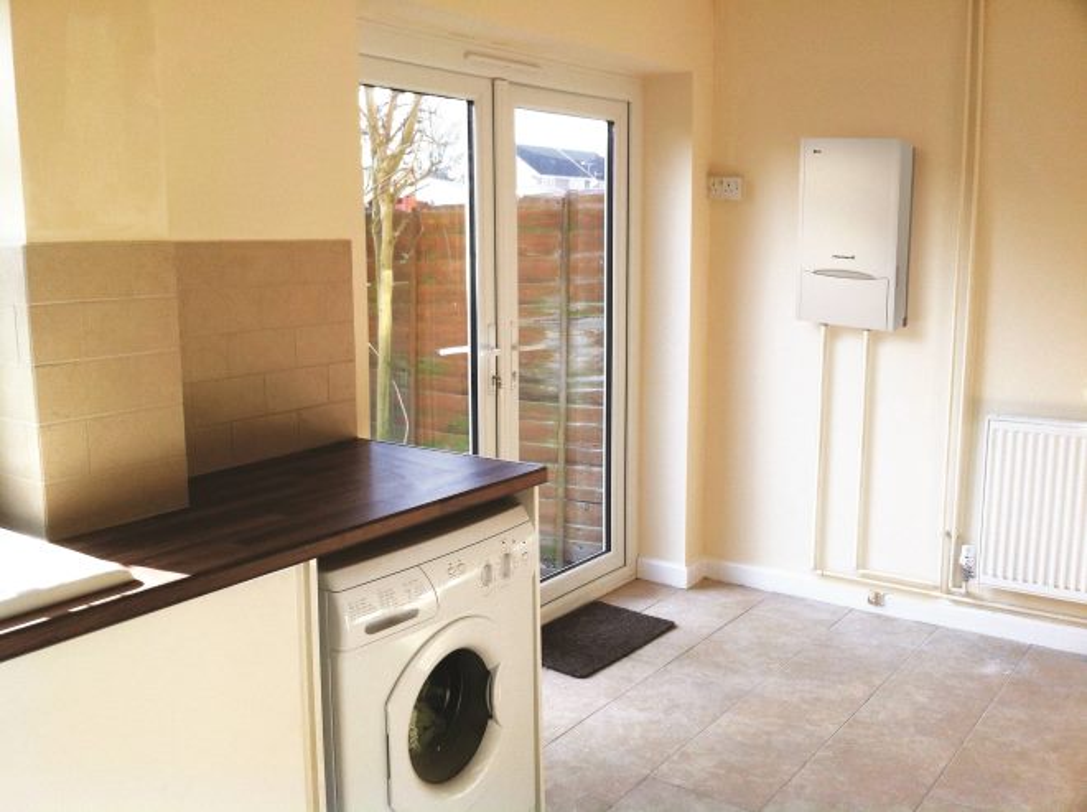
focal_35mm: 35
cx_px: 544
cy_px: 406
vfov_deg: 40.6
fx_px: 1097
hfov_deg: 52.7
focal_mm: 3.85
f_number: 2.8
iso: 80
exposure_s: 1/215
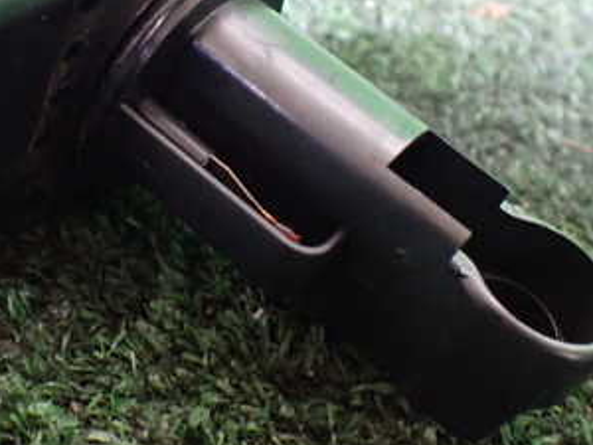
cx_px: 208
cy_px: 107
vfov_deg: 24.1
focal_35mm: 60
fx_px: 1028
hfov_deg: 32.0
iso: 1000
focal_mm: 5.4
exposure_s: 1/30
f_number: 2.3
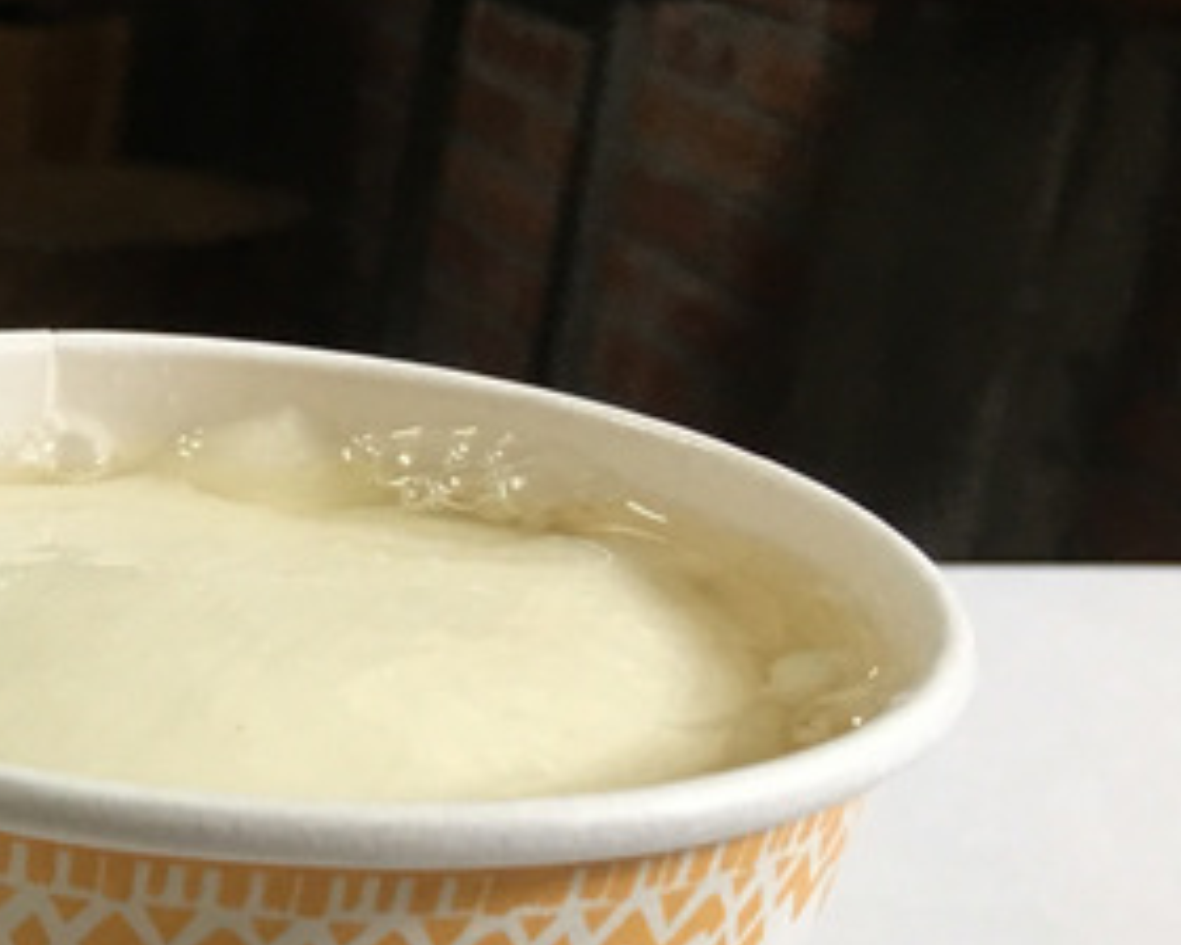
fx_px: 2831
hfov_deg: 20.8
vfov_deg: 17.8
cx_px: -472
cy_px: 1215
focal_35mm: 81
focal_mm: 4.15
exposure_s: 1/15
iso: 40
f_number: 2.2
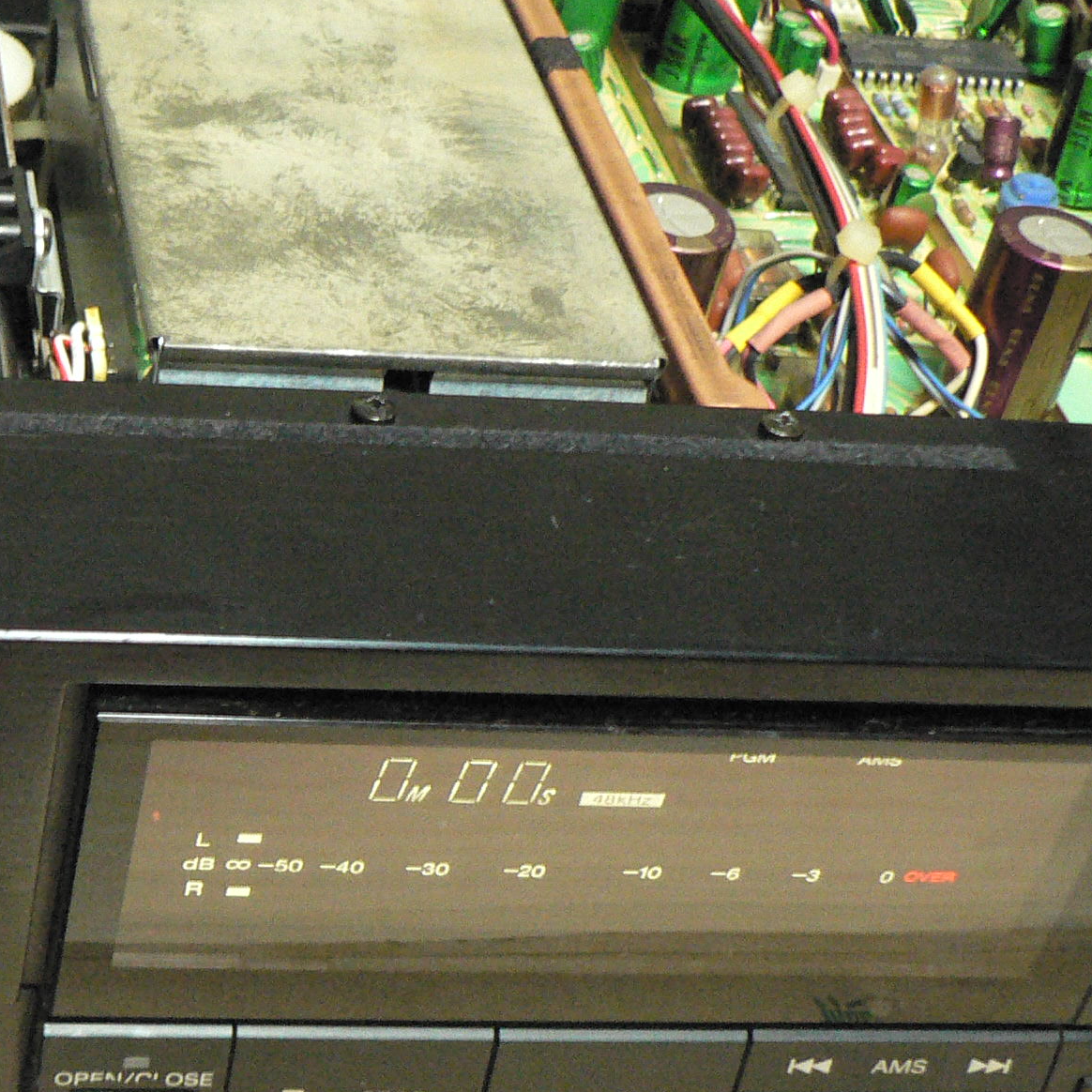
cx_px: -96
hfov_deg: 23.2
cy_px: 674
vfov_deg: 24.6
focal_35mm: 70
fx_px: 2498
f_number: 2.8
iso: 400
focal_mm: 6
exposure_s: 1/15
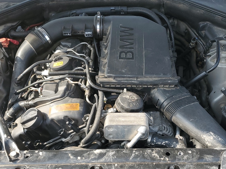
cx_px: 126
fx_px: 294
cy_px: 123
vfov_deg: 31.7
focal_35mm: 45
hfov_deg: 42.0
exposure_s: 1/588
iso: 50
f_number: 1.5
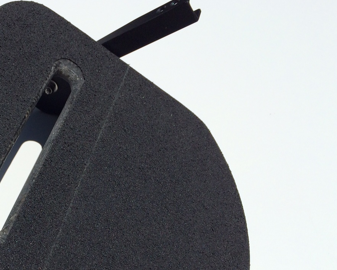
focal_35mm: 54
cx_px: 49
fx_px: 539
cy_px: 200
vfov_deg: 27.7
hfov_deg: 33.3
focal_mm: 4.12
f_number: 2.2
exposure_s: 1/5882
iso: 40
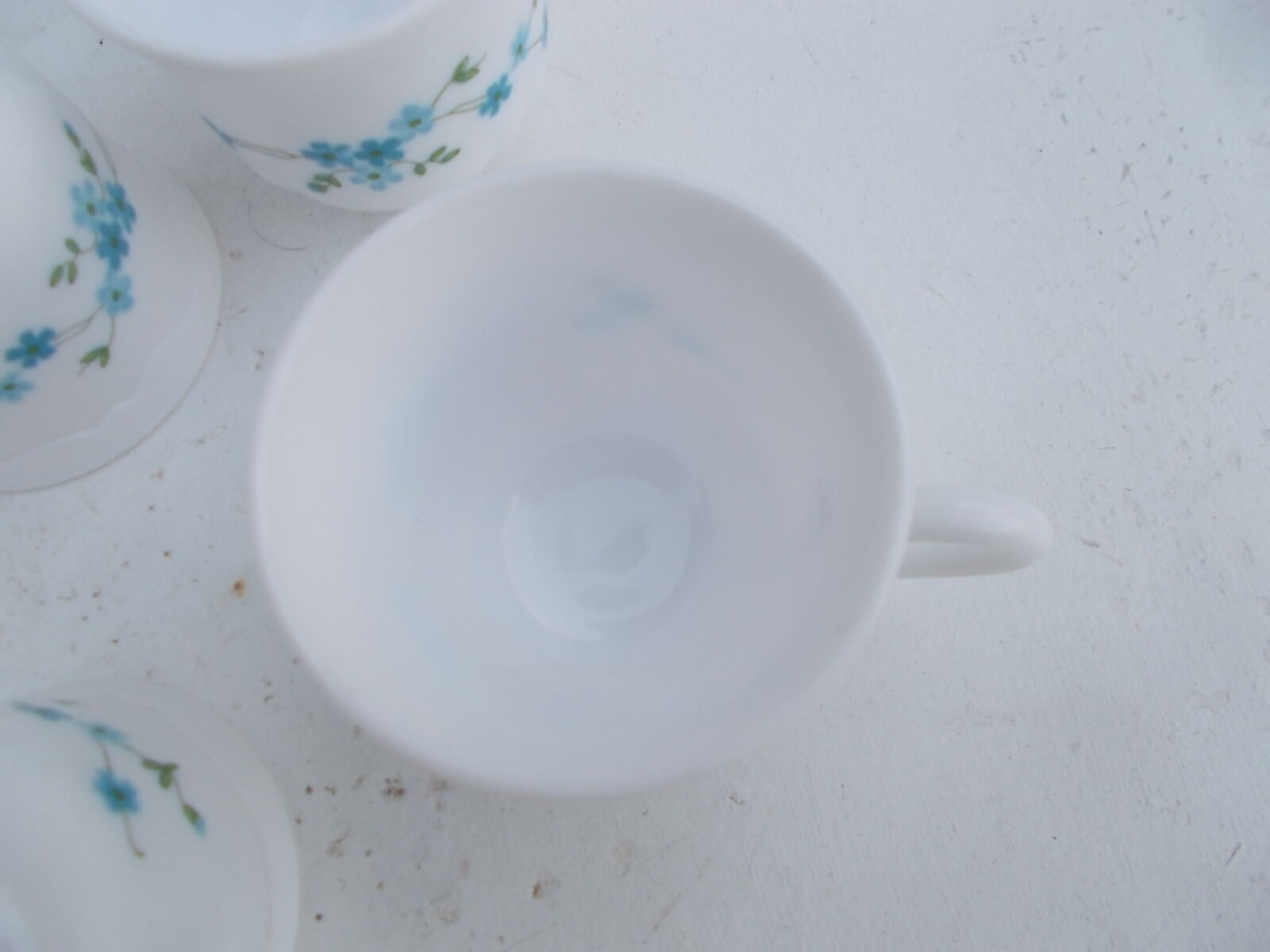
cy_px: 476
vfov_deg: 53.1
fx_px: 954
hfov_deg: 67.3
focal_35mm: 26
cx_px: 635
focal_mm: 4.6
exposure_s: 1/160
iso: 80
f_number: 3.2
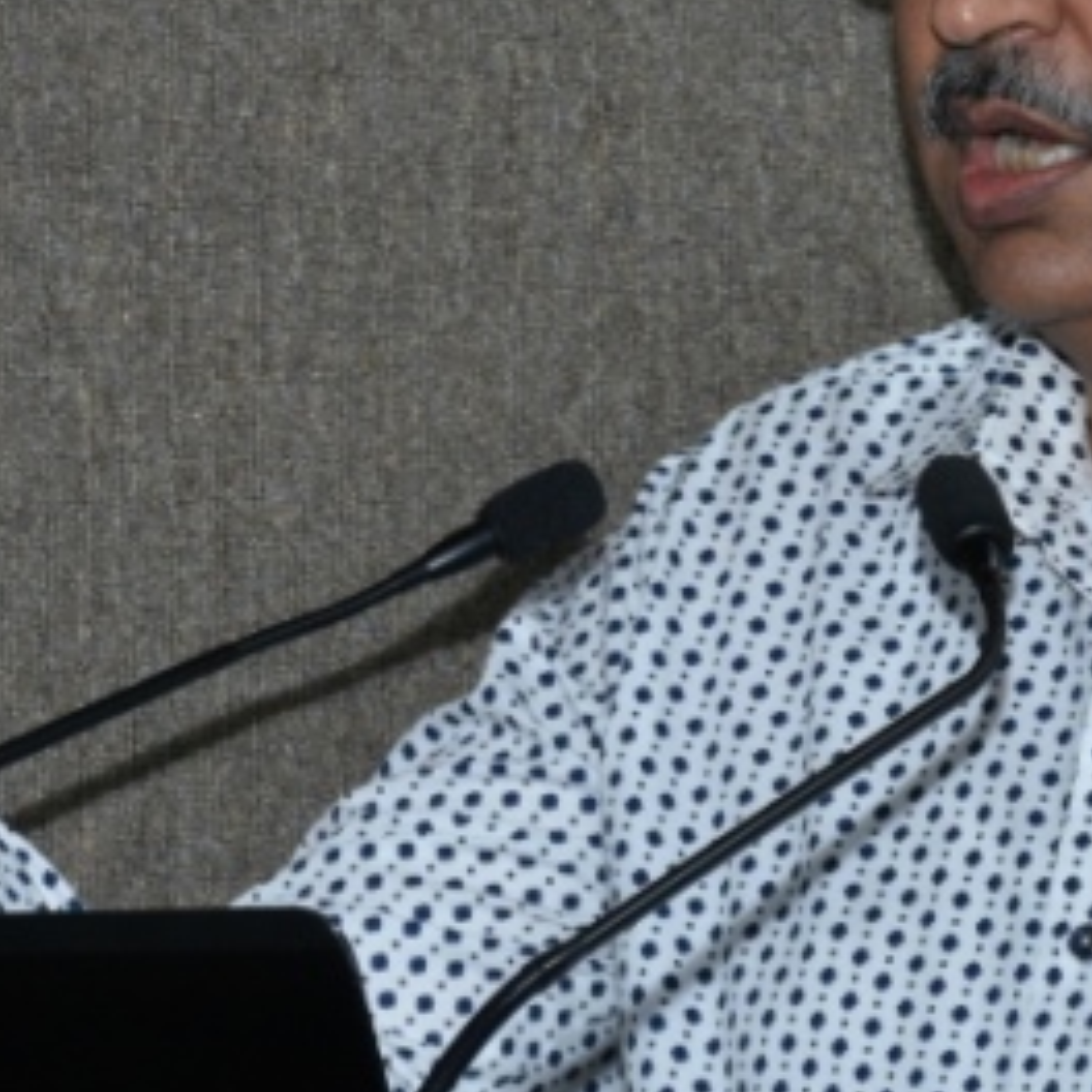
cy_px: 606
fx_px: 12349
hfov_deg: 5.1
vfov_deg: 5.1
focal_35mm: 346
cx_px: 426
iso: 800
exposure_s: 1/125
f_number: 5.6
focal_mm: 70
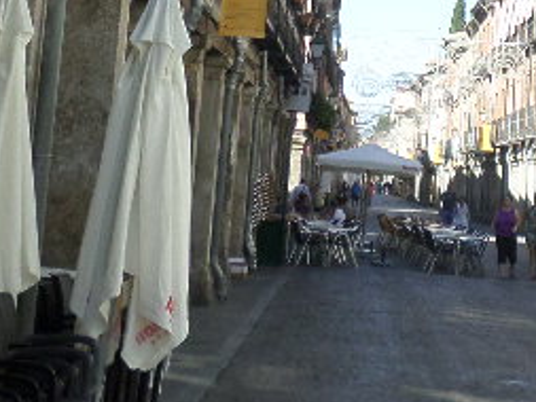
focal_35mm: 101
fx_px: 1565
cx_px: 455
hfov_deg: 19.2
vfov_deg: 13.9
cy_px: -157
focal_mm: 4.5
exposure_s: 1/500
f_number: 2.5
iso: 80
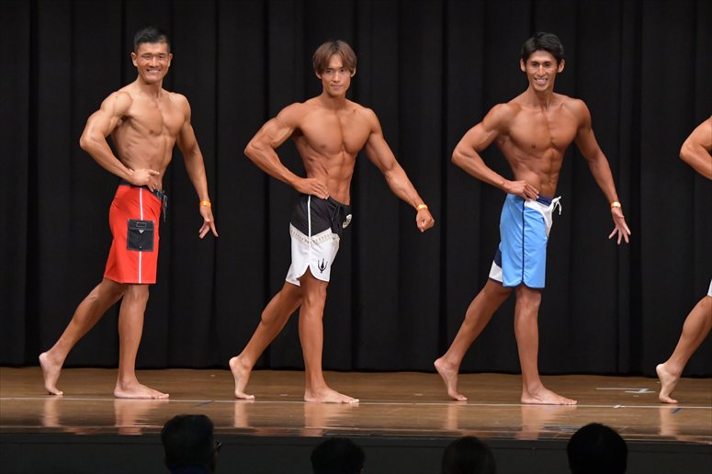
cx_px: 356
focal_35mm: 202
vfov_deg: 6.8
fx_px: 3993
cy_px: 237
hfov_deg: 10.2
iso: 6400
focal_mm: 135
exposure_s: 1/400
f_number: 5.6
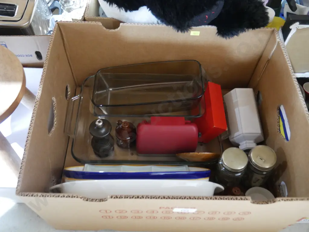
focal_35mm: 32
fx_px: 286
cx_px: 154
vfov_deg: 44.2
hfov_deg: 56.8
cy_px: 116
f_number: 3.6
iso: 3200
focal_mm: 16
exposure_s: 1/15
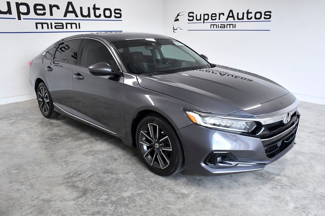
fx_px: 271
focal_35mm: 30
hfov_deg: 61.9
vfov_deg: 43.6
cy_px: 108
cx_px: 162
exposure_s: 1/320
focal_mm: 20
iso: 2500
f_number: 9
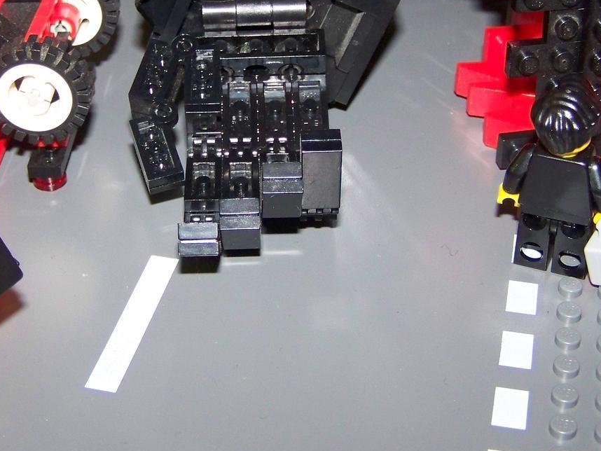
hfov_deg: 28.4
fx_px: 1181
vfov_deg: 21.4
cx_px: 219
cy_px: 97
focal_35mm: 68
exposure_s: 1/30
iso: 200
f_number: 2.8
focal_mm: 6.3
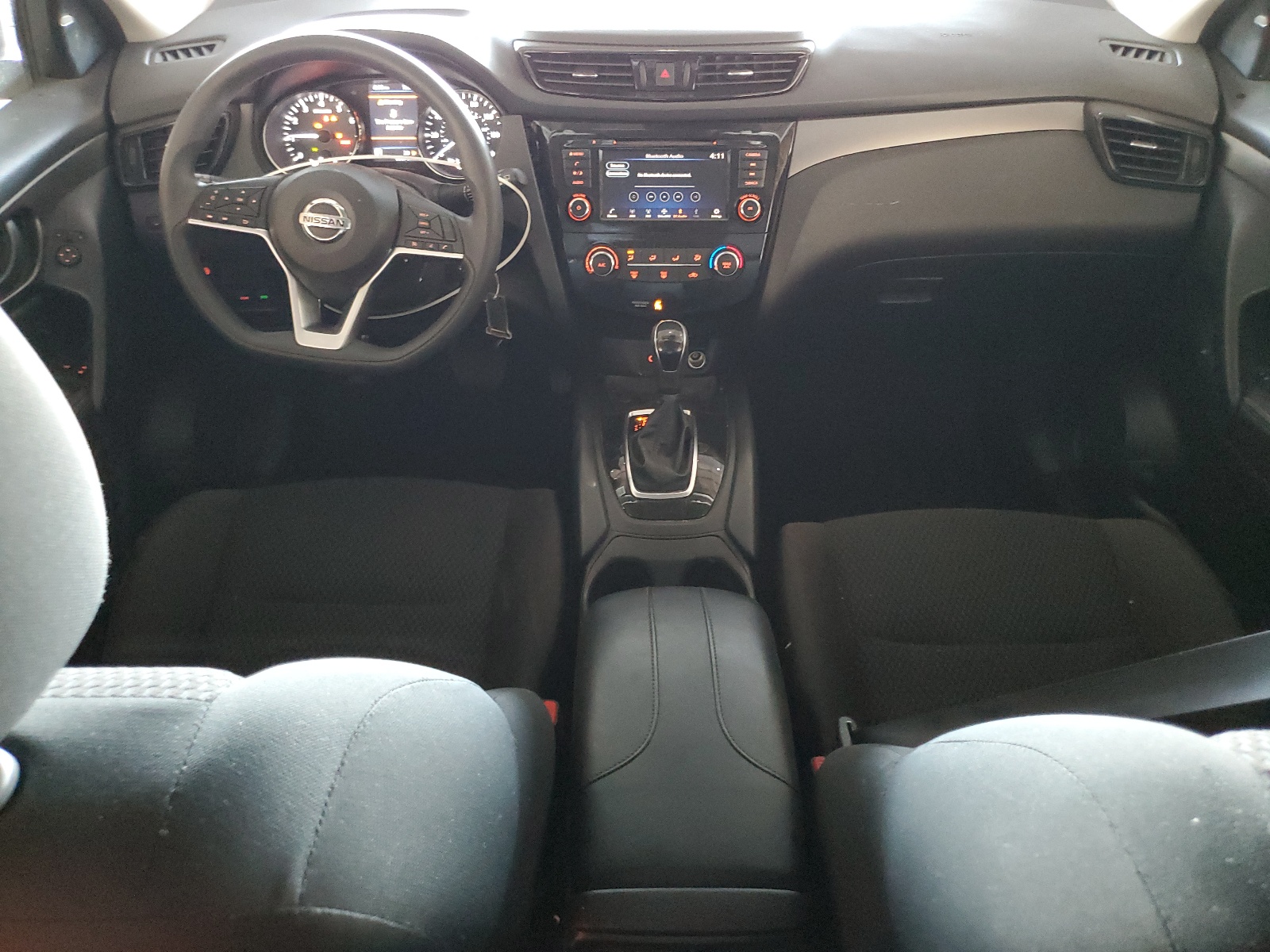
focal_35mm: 26
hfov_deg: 67.3
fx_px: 954
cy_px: 476
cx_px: 635
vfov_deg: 53.1
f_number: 1.5
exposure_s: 1/15
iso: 468
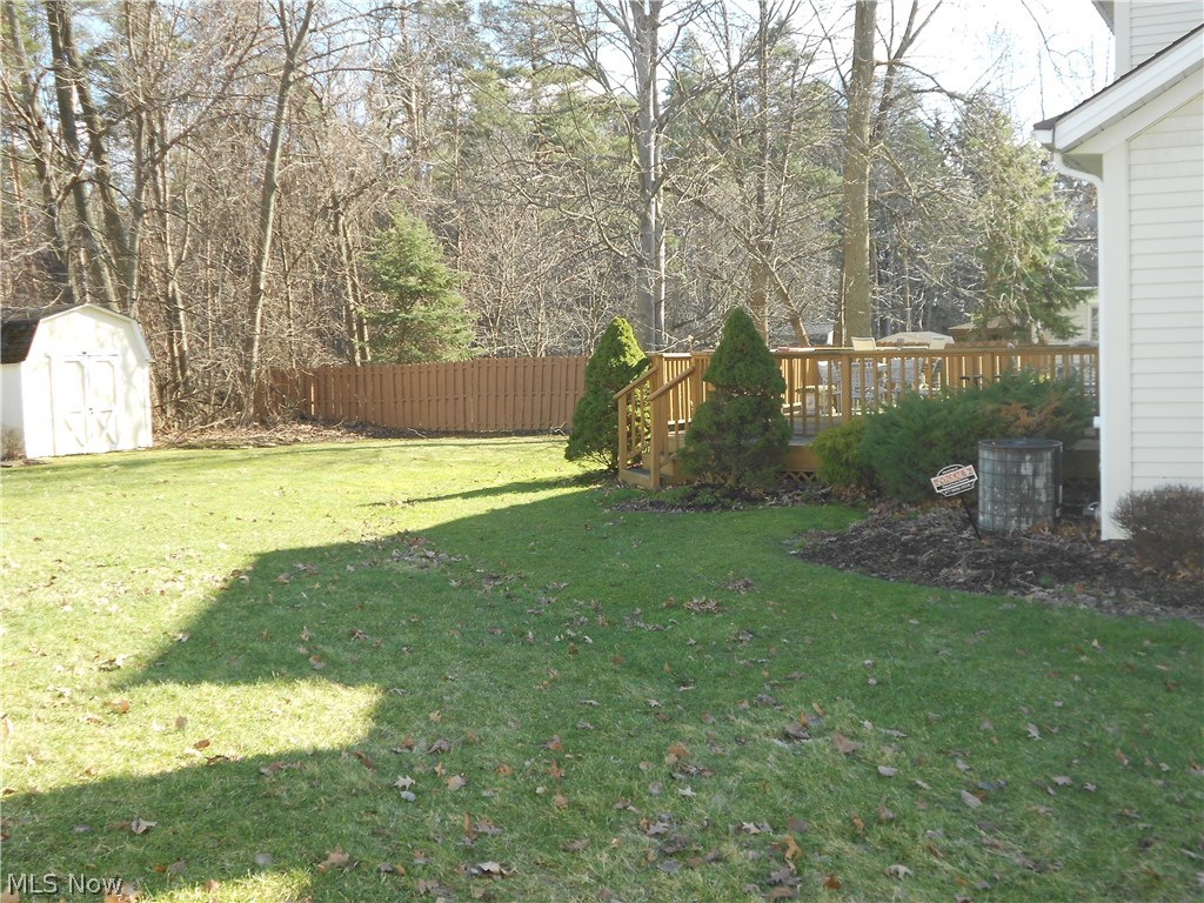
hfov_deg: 50.1
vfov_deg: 38.7
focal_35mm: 37
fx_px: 1287
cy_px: 452
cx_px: 602
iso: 80
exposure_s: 1/125
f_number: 3.9
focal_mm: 6.7
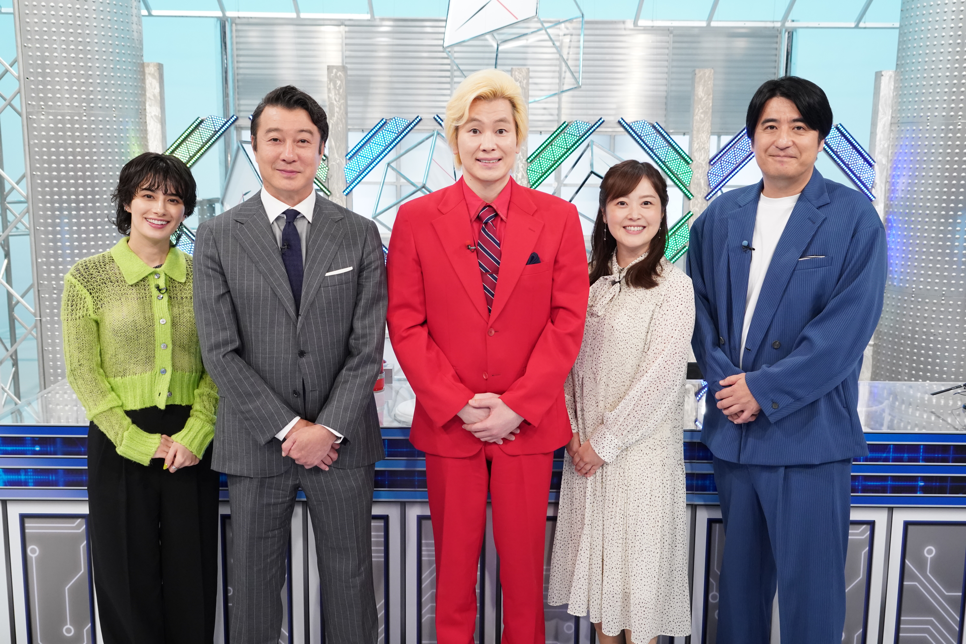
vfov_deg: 35.9
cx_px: 483
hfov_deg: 51.9
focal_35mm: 37
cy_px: 322
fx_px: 993
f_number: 6.3
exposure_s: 1/250
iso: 4000
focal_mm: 37
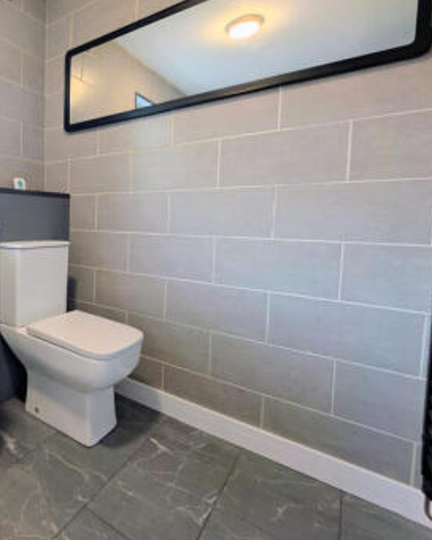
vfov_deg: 80.0
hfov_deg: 58.9
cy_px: 237
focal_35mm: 20
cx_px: 49
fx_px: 320
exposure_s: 1/34.9
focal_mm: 2.23
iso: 33
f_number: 1.95
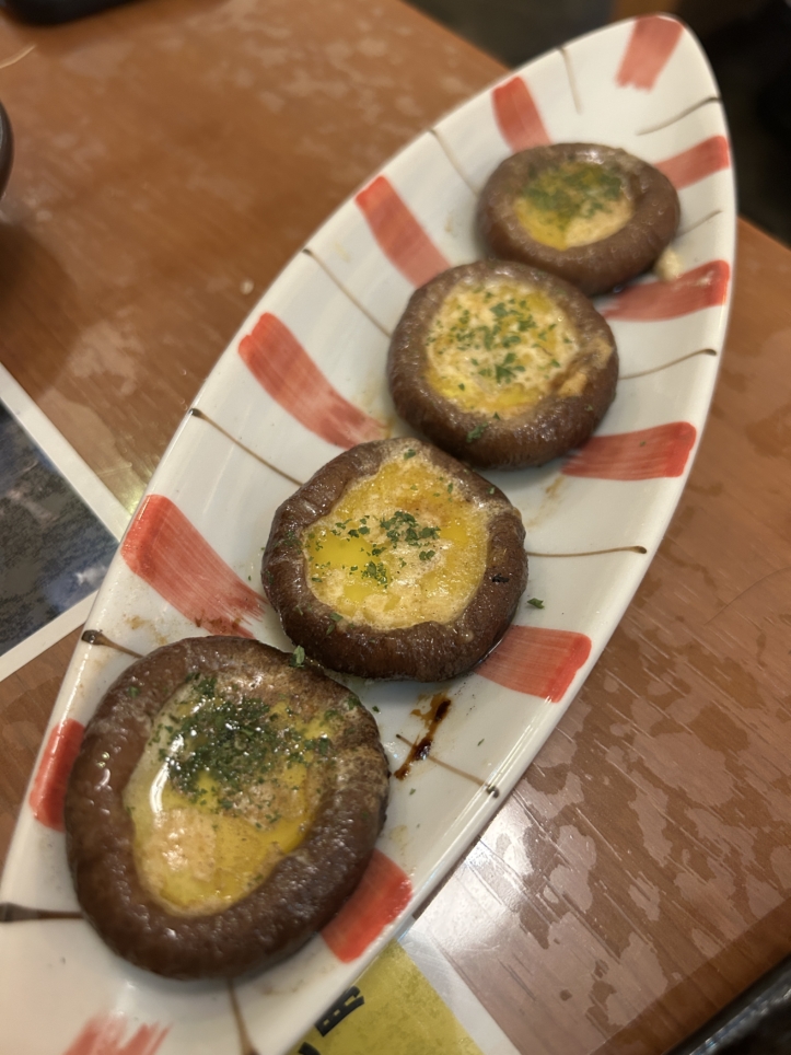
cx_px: 396
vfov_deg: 67.3
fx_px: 792
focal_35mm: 26
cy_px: 528
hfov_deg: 53.1
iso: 320
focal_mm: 5.7
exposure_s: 1/50
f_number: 1.5
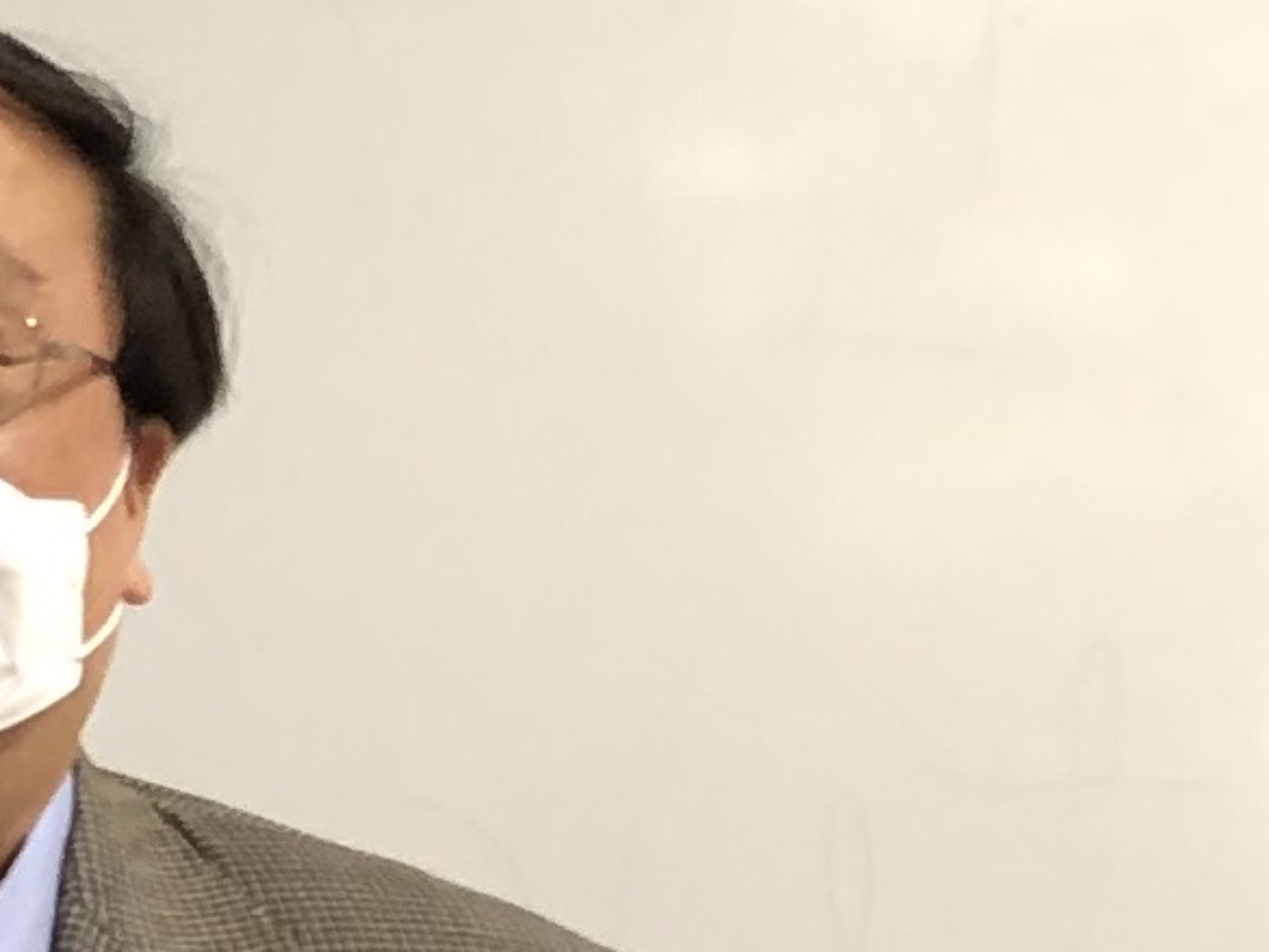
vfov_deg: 7.7
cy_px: 523
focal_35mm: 193
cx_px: -2555
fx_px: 7077
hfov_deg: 8.5
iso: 32
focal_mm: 3.99
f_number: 1.8
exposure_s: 1/20
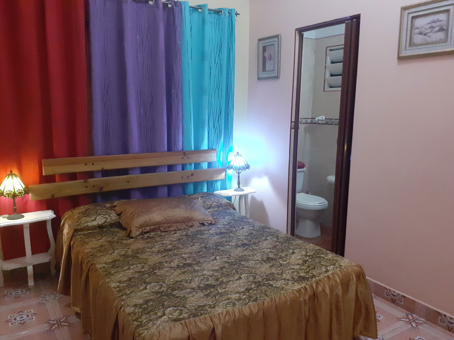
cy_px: 174
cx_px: 228
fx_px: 367
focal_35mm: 28
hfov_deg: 63.4
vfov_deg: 49.7
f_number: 1.9
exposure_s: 1/25
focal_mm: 3.6
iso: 640
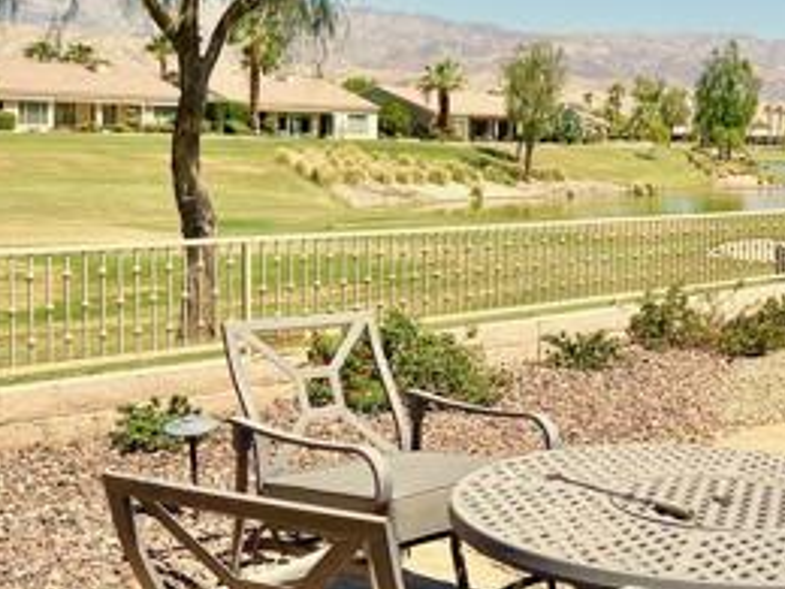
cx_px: 661
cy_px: 208
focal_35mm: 64
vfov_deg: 22.9
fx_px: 1451
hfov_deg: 29.4
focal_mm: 5.7
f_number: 1.5
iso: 50
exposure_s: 1/6211
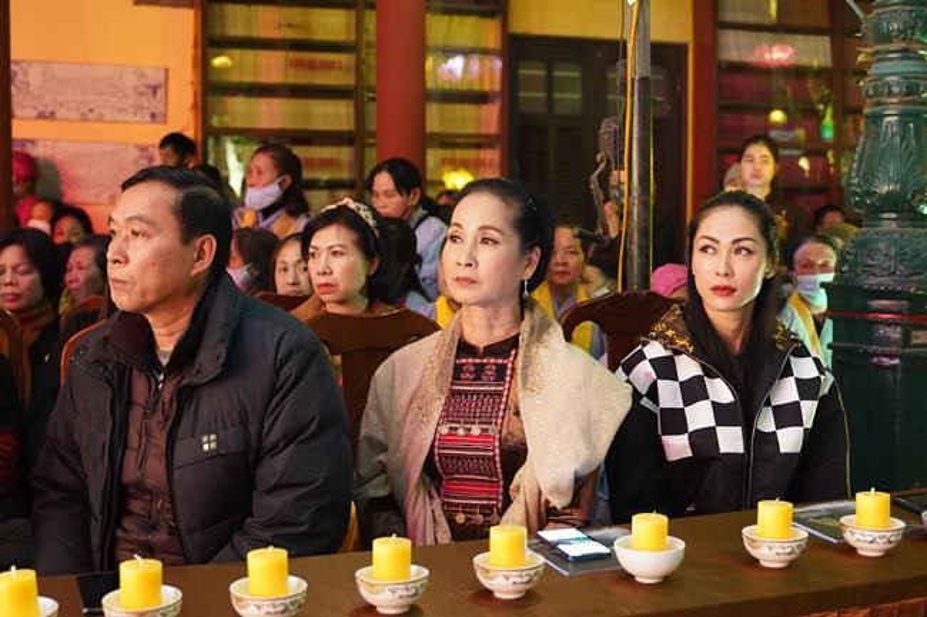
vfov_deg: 31.9
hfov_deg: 46.4
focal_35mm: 42
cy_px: 308
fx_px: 1081
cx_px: 464
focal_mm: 28
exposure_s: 1/13
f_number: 2.8
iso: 2500
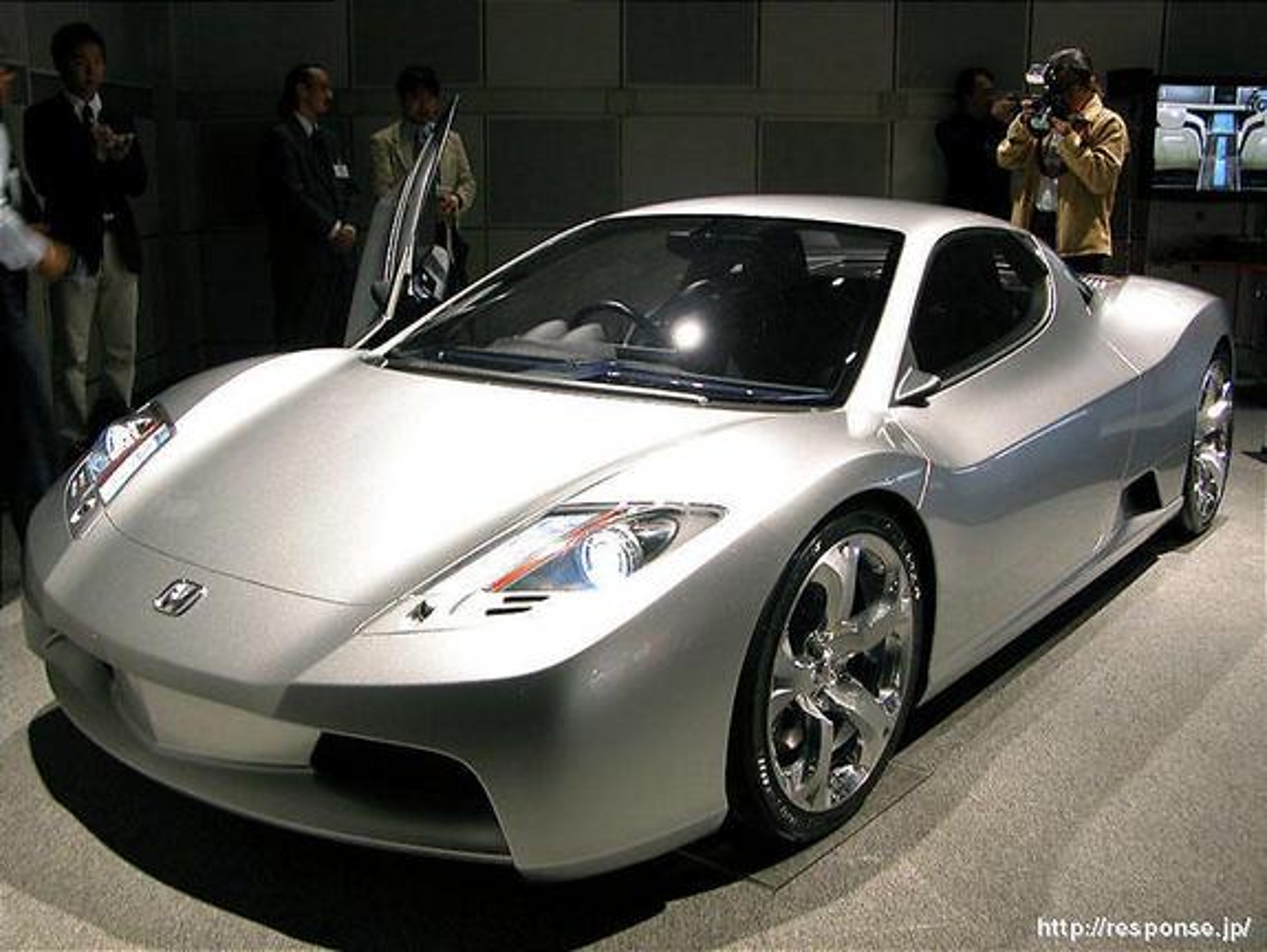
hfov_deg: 52.6
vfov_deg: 40.7
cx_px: 634
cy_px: 476
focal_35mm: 35
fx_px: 1282
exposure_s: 1/17.3
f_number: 2.8
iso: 100
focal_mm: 8.9
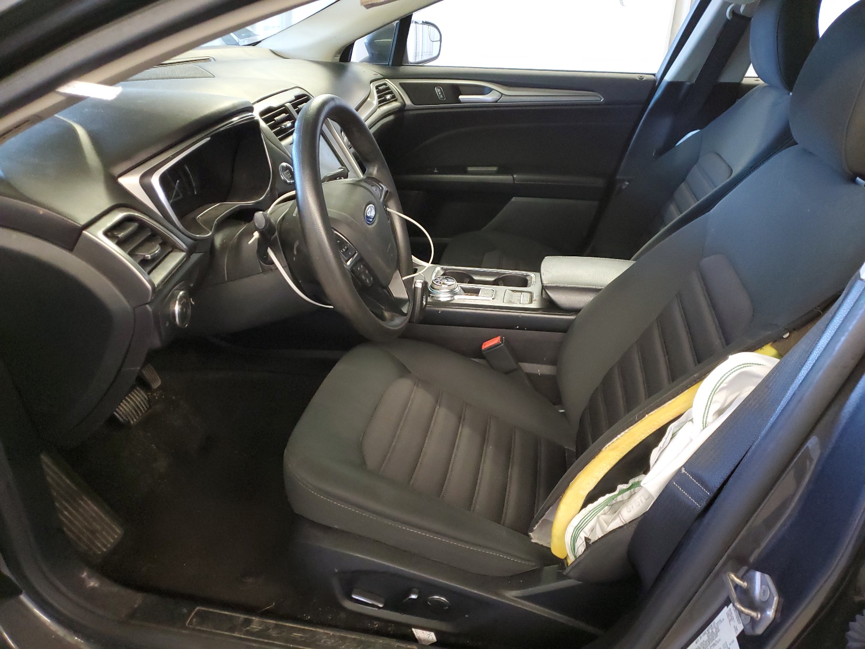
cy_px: 324
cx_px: 432
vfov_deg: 53.1
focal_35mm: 26
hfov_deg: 67.3
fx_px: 650
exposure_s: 1/30
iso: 322
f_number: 1.5
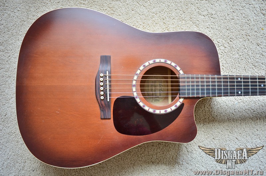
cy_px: 88
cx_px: 133
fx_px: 206
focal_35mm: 28
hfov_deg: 65.6
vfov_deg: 46.2
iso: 450
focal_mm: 18.5
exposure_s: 1/30
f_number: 2.8
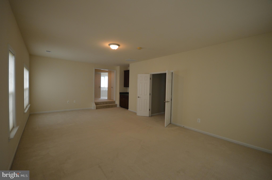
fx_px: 113
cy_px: 90
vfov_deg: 77.2
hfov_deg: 100.4
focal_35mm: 15
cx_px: 136
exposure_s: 1/60
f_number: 4
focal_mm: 10
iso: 500
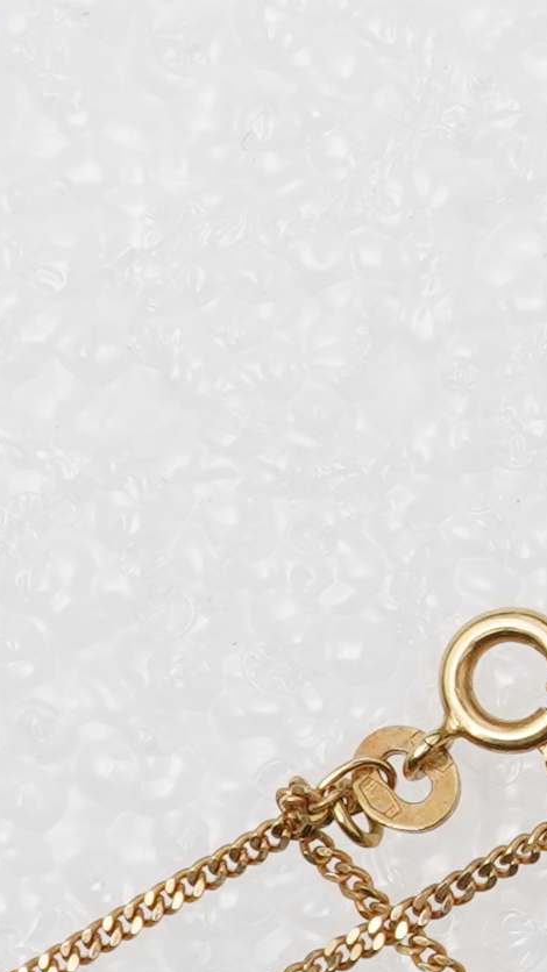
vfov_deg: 9.7
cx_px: 1216
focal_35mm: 222
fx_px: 5727
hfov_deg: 5.3
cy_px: 493
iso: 640
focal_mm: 30
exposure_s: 1/100
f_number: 22
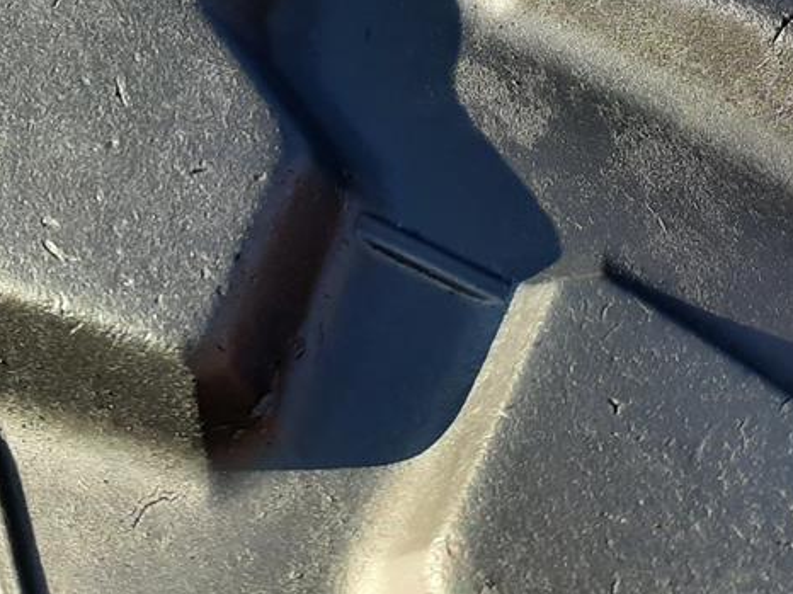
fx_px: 1534
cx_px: 362
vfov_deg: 21.0
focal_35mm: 67
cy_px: -29
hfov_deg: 29.0
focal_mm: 3.93
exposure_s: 1/696
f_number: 1.7
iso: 40
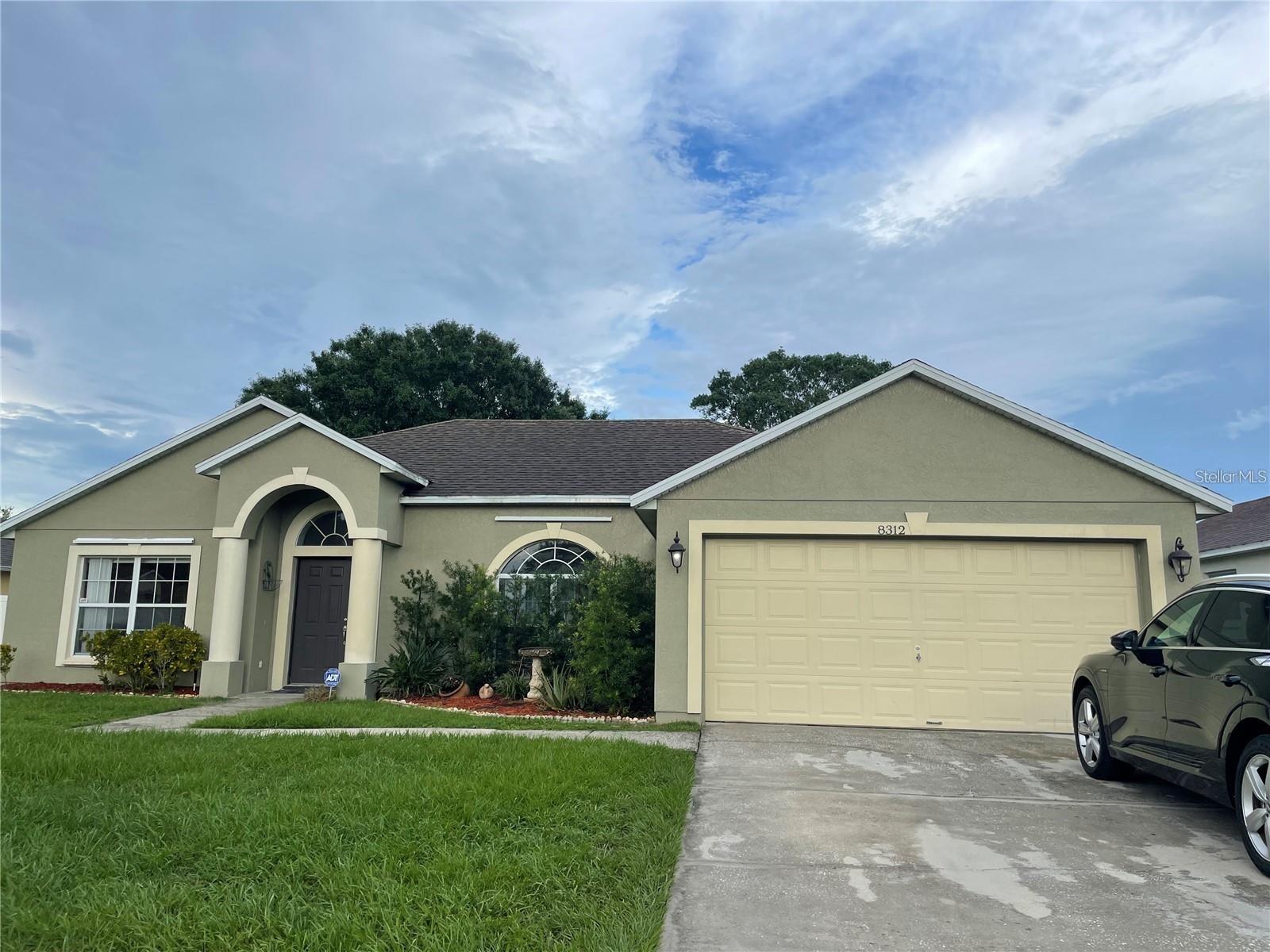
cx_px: 635
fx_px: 954
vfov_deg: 53.1
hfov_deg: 67.3
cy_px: 476
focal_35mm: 26
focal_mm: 4.2
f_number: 1.6
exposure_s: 1/1531
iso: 32
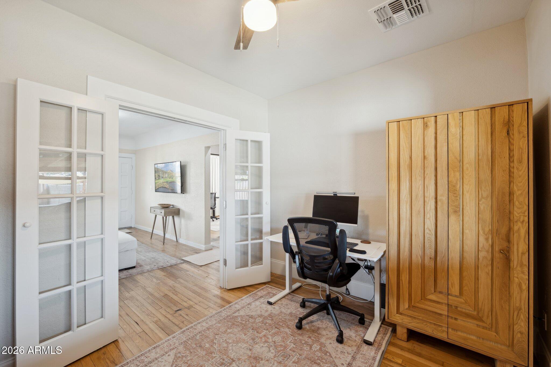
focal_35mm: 14
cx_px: 276
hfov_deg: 104.3
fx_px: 214
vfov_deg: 81.2
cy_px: 184
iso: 400
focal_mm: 14
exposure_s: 1/8
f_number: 8
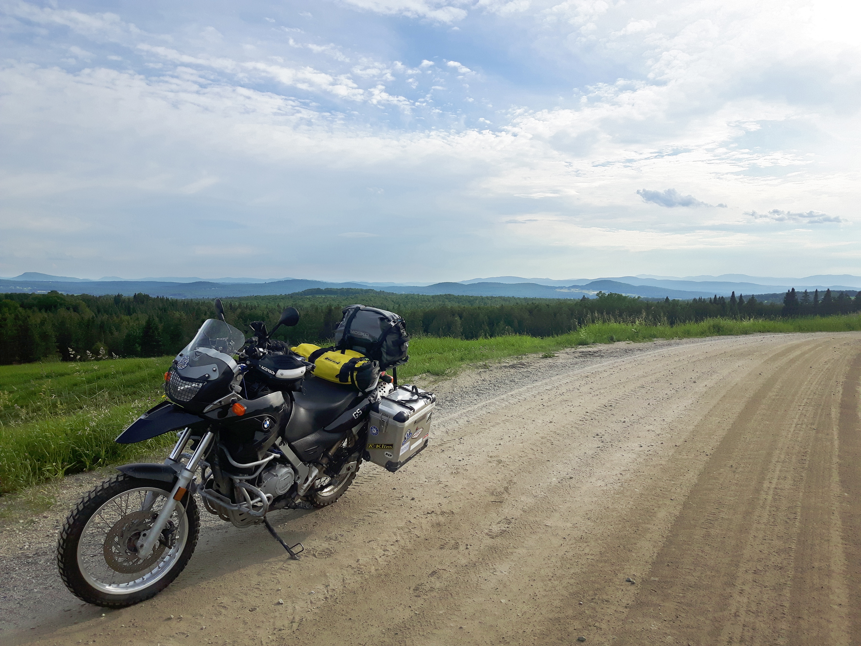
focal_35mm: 31
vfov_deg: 45.4
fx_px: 771
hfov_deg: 58.4
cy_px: 323
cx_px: 430
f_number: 1.9
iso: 40
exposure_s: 1/1236
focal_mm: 3.7
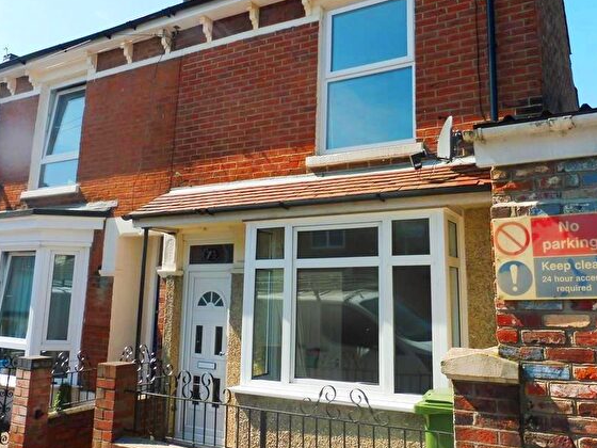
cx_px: 318
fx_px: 517
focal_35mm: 30
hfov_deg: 59.9
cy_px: 196
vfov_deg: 46.7
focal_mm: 4.3
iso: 100
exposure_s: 1/640
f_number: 4
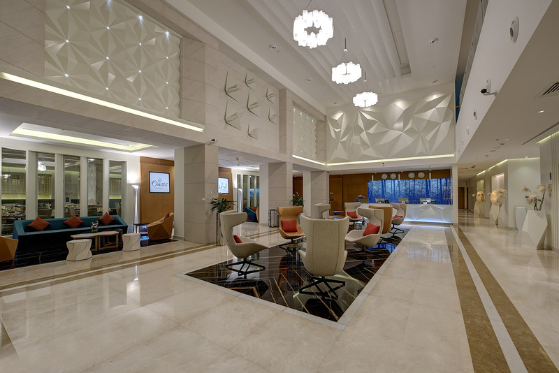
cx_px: 280
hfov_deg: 104.2
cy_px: 186
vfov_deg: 81.3
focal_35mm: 14
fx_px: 217
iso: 100
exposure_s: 1/3.33
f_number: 8
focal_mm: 14
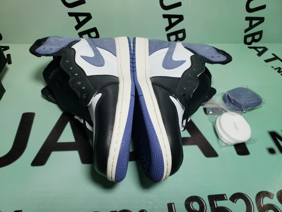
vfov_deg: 53.1
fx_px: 212
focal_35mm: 26
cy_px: 106
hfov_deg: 67.3
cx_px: 141
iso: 50
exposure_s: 1/194
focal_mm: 4.3
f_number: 2.4
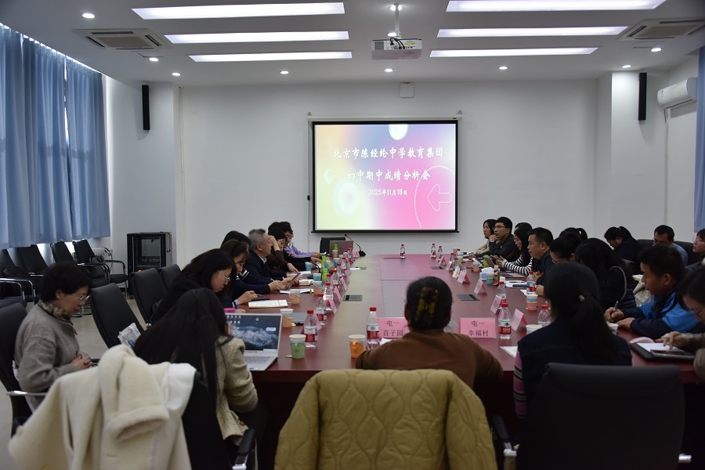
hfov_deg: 58.7
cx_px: 352
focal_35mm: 32
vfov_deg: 41.1
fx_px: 627
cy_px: 235
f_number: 3.8
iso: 1250
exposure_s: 1/250
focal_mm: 32
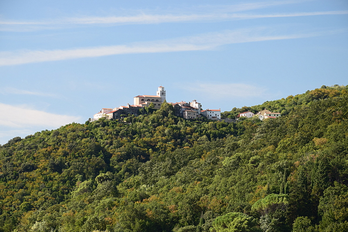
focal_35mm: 158
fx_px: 1523
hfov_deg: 13.0
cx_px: 174
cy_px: 116
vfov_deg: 8.7
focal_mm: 105
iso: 400
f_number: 10
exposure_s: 1/200
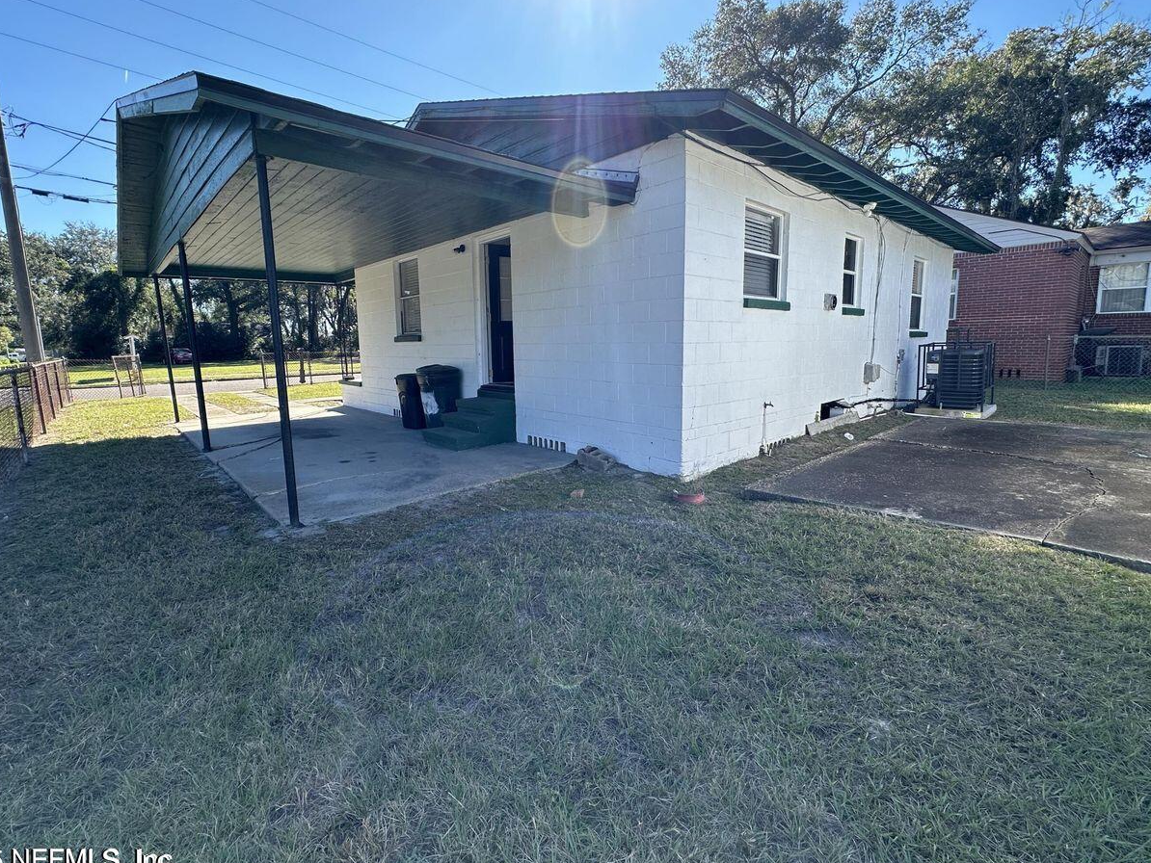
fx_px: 532
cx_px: 576
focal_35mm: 16
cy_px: 411
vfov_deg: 78.1
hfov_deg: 94.5
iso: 40
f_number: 2.2
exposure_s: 1/658
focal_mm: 2.22
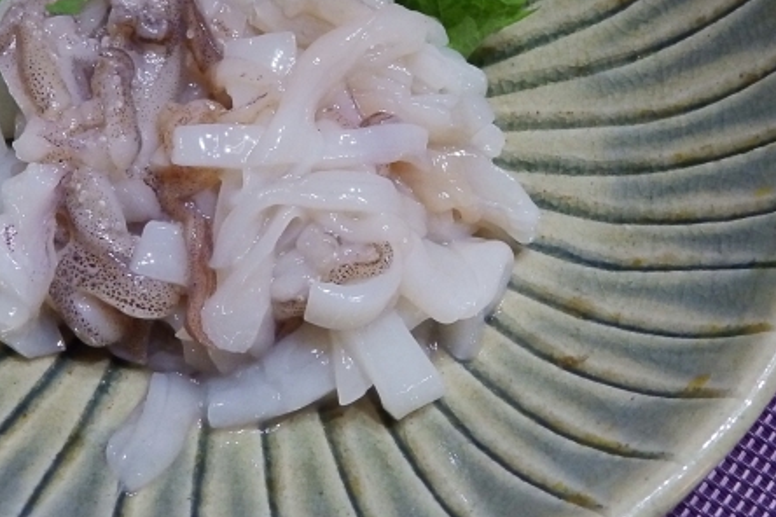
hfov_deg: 33.4
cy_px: 98
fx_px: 1293
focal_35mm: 60
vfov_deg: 22.3
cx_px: 385
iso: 800
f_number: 3.7
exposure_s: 1/30
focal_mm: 5.7
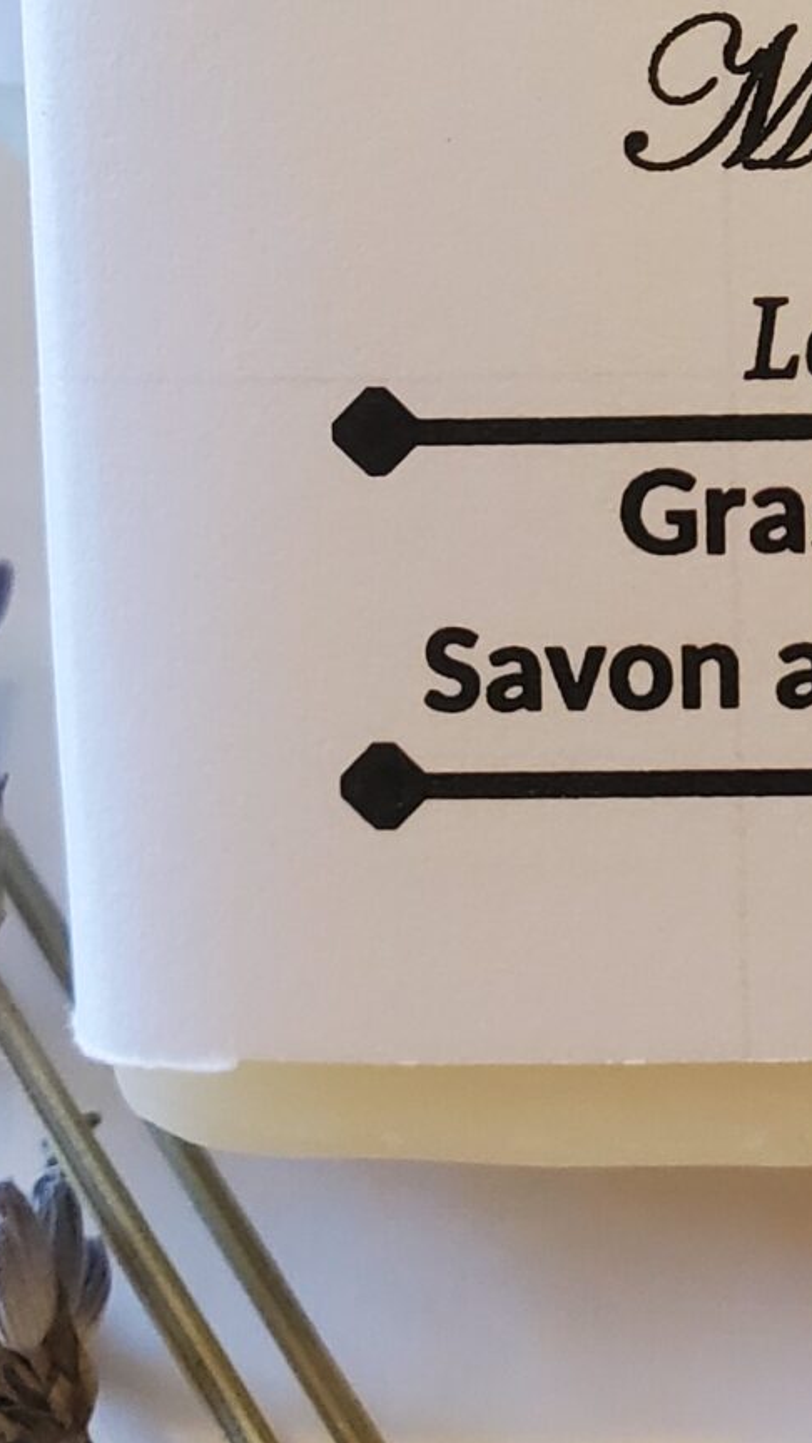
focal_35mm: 84
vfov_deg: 24.3
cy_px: 27
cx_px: 996
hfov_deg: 13.9
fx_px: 3212
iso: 200
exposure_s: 1/60
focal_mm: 4.3
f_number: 2.4
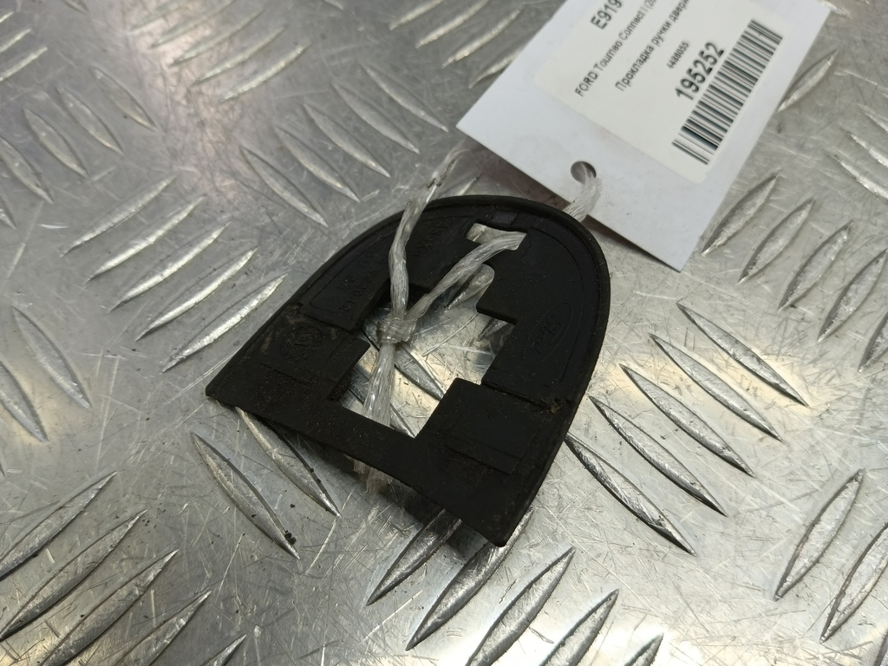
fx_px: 590
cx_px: 444
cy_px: 333
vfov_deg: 58.9
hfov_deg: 73.9
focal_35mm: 23
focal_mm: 4.11
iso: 104
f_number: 1.6
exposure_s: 1/50
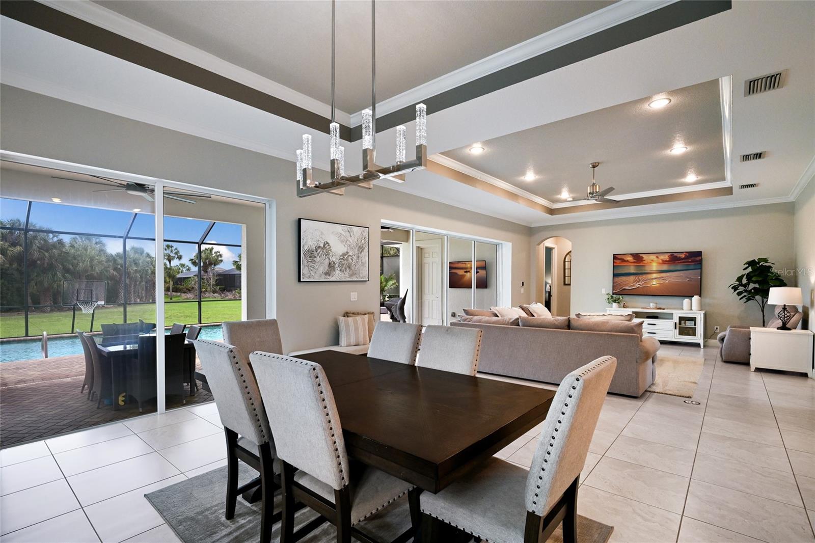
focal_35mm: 16
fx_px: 362
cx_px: 408
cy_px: 272
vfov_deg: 73.7
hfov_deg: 96.7
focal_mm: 16
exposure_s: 1/80
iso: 800
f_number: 8
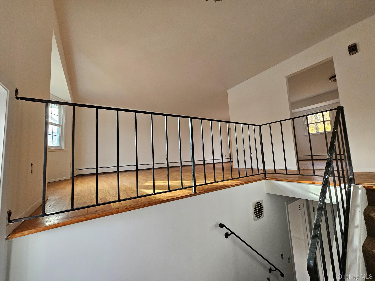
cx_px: 188
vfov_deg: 89.9
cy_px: 140
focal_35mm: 13
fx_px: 141
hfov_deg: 106.2
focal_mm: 2.2
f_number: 2.2
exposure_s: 1/100
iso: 320
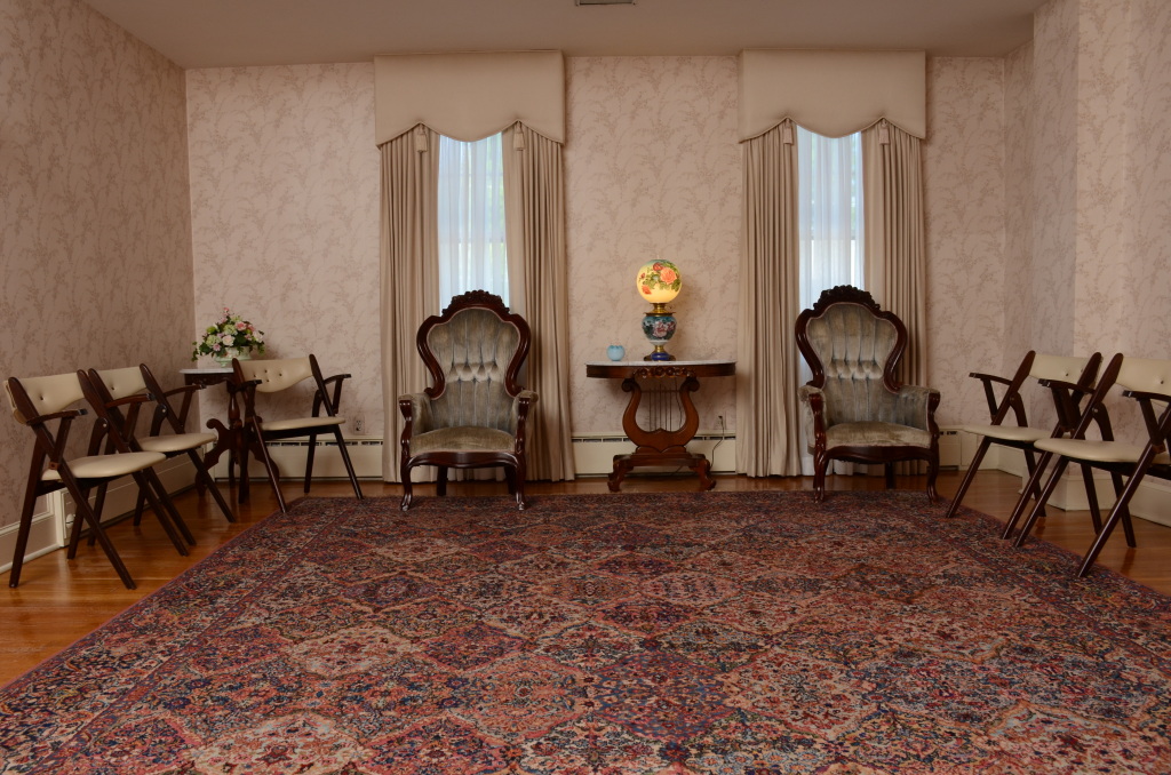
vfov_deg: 47.7
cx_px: 586
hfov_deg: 67.5
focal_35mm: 27
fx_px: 876
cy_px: 388
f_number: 8
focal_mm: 18
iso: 400
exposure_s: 1/125
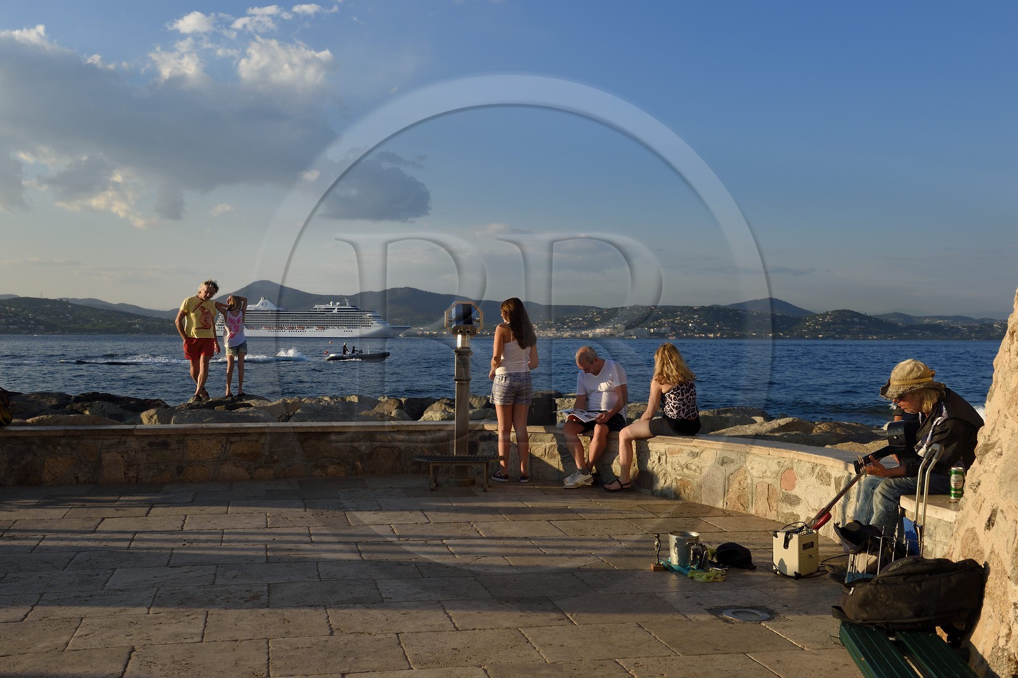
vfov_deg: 35.0
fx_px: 1074
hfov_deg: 50.7
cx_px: 509
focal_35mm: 38
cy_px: 339
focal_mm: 38
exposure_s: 1/250
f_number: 10
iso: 200
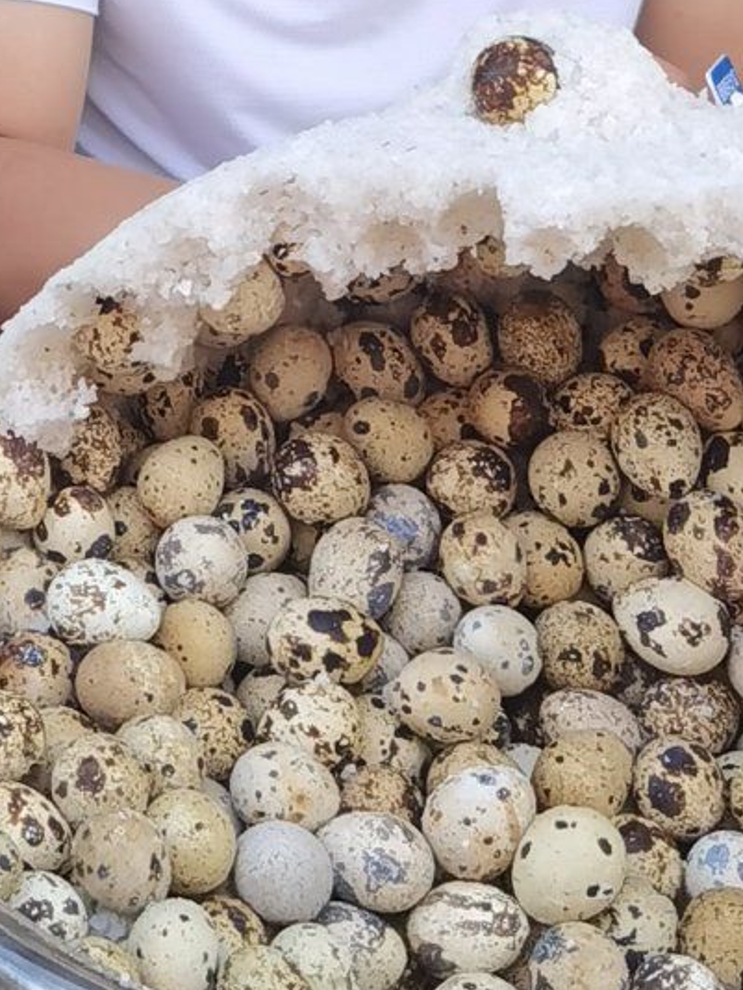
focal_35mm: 138
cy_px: -802
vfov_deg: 12.9
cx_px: -324
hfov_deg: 10.4
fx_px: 3946
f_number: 1.9
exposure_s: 1/137
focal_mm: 6.71
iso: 50
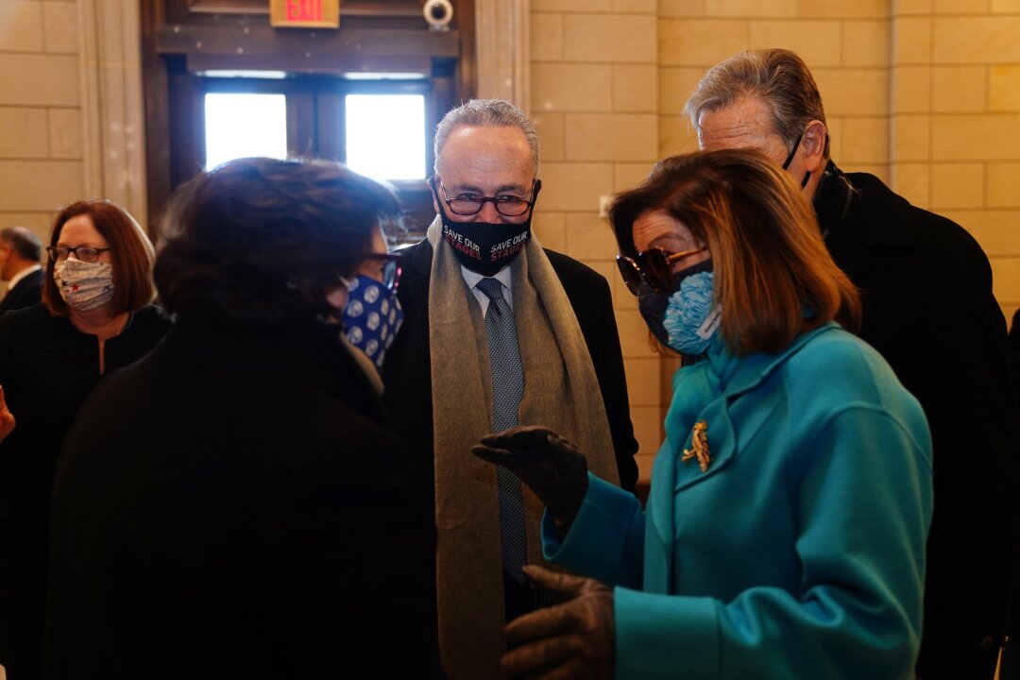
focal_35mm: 34
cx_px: 510
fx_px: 963
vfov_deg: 38.9
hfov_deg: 55.8
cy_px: 340
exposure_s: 1/125
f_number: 3.2
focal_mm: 34
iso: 1600
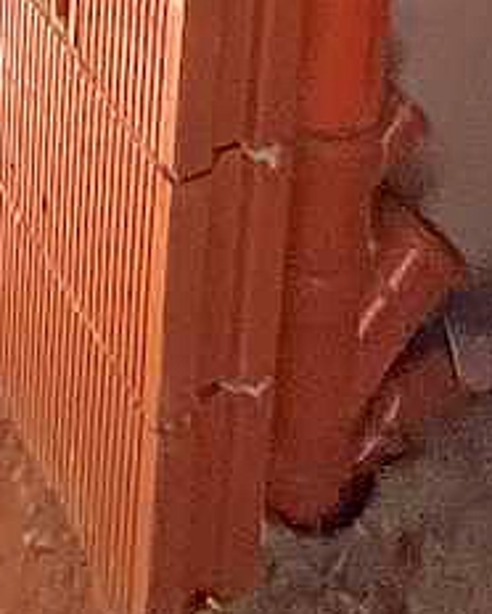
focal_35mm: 82
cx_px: 79
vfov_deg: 16.1
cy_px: -719
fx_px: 1491
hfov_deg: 18.5
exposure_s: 1/60
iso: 500
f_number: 1.8
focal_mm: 1.57
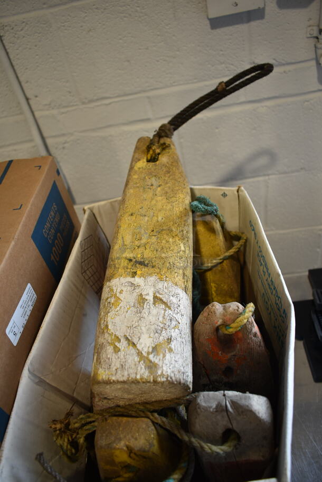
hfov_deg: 43.7
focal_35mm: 30
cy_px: 241
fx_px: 402
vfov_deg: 61.9
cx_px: 161
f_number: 3.5
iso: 125
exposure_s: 1/30
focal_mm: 20
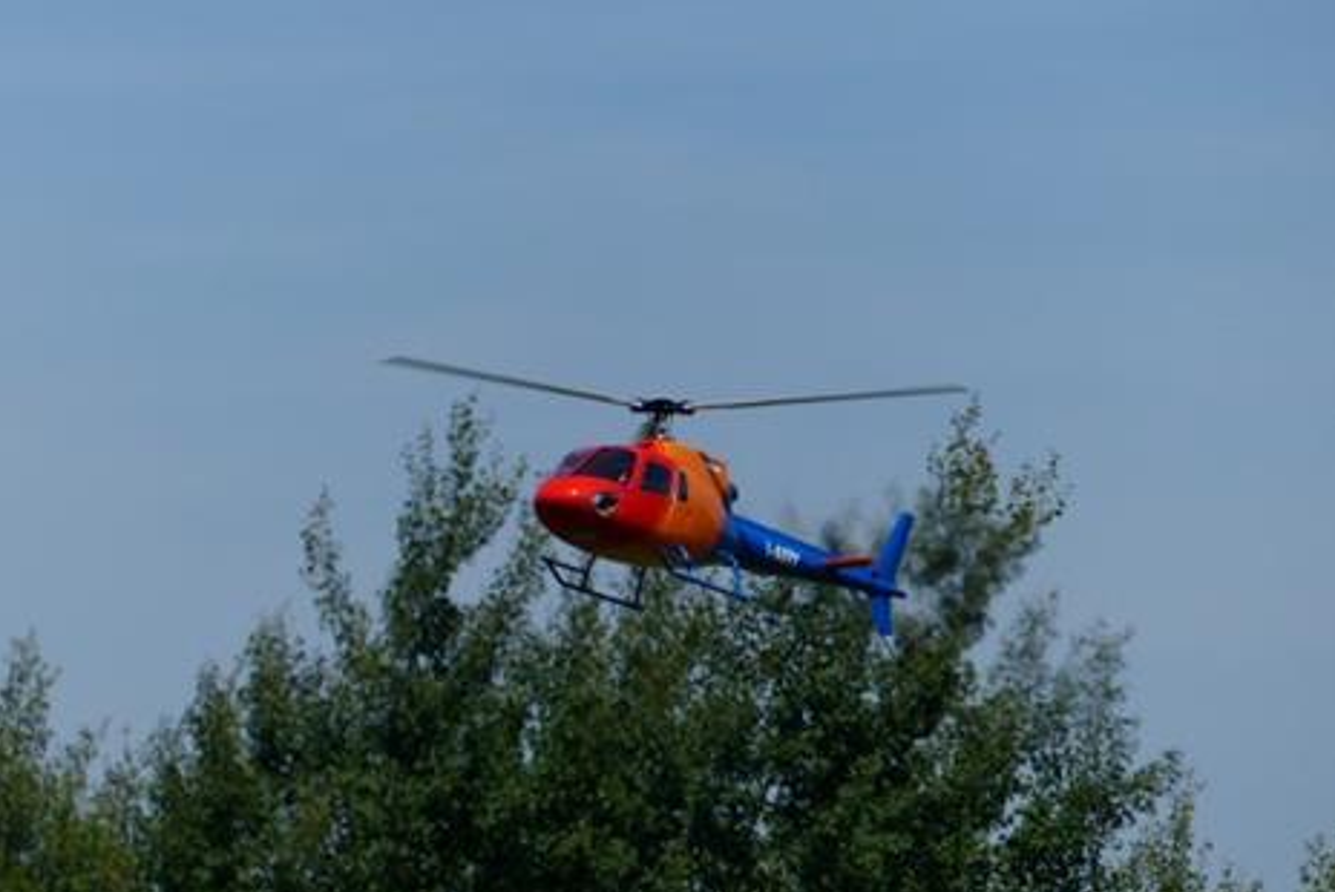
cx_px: 669
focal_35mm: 524
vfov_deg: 2.6
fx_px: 19443
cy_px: 403
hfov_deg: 3.9
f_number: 4.5
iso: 100
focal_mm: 90.1
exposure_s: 1/1600
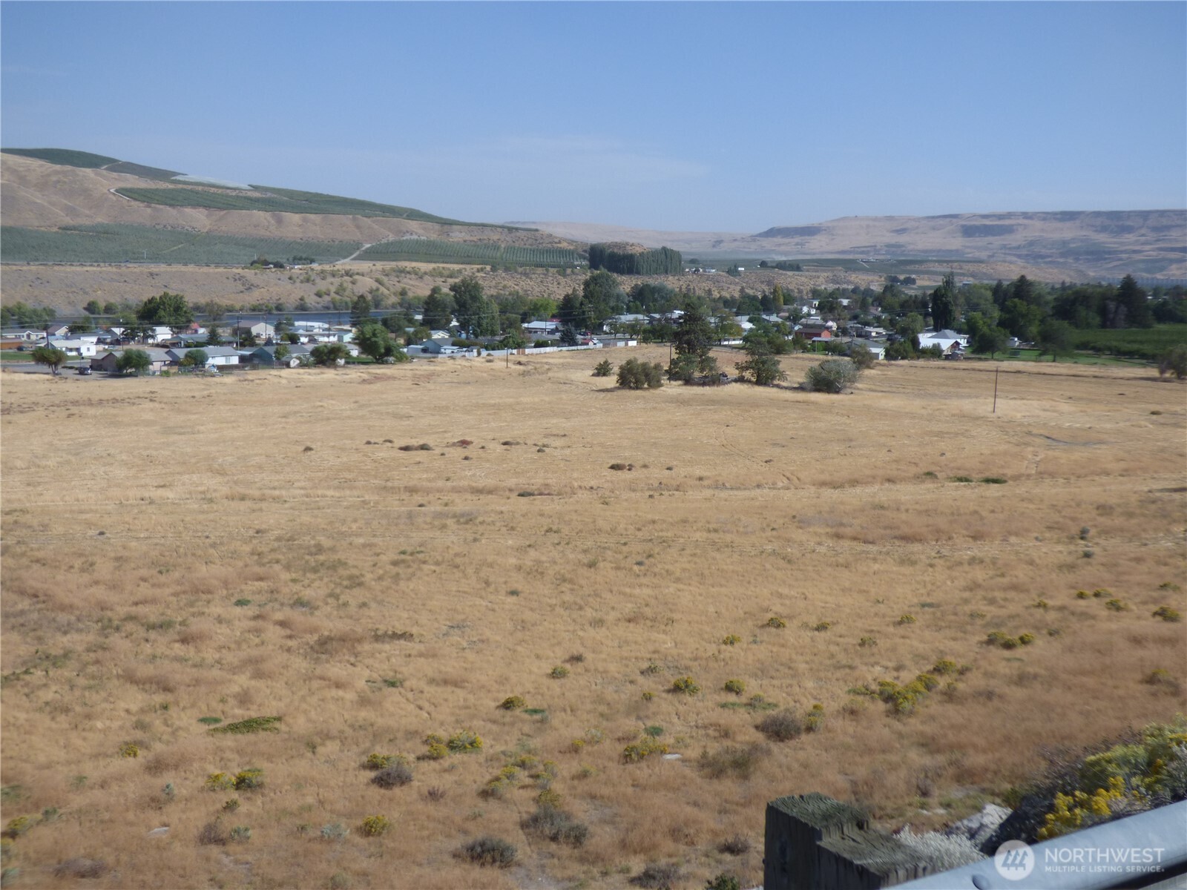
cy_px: 445
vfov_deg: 39.7
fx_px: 1234
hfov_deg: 51.4
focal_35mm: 36
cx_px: 594
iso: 100
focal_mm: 6.18
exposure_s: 1/2000
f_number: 3.4
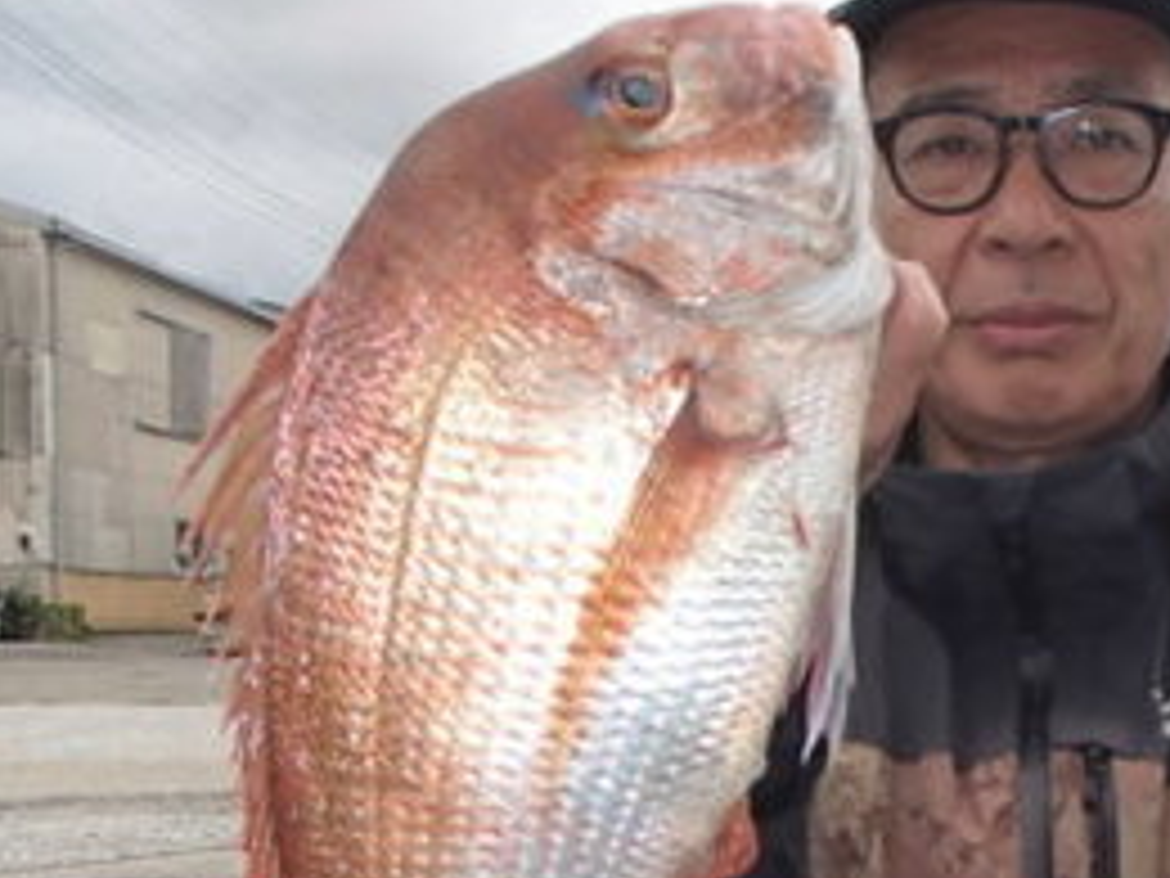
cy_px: 765
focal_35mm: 69
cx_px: 1071
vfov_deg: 20.9
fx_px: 2332
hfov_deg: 27.1
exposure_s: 1/640
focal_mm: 5
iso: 100
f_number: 3.9
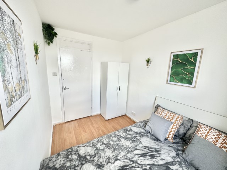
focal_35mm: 14
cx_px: 114
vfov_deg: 85.7
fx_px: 92
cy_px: 85
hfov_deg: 102.1
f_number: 2.2
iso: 40
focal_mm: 2.22
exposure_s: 1/99
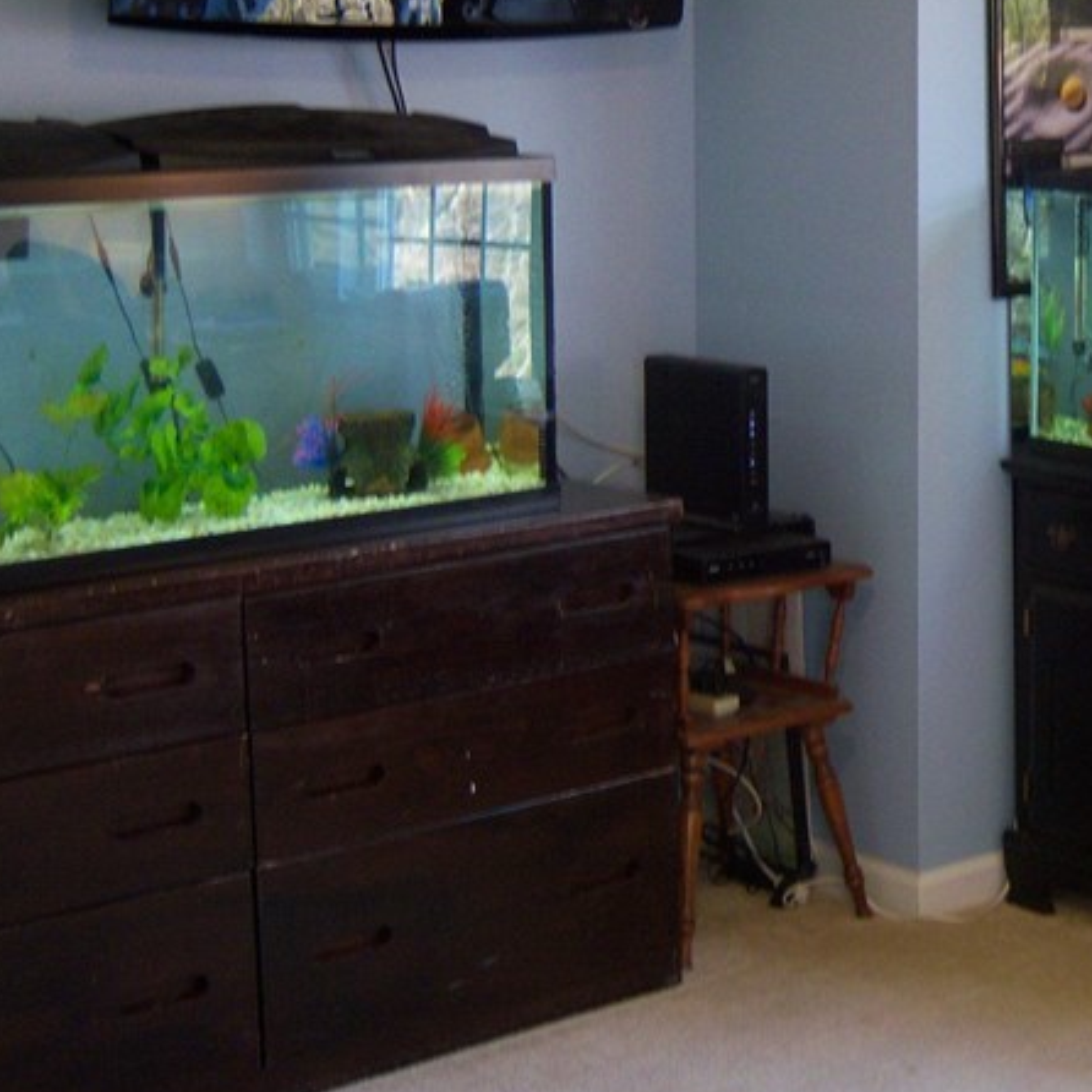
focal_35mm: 73
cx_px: 1041
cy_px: 296
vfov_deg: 23.5
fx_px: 2605
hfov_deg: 22.9
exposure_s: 1/20
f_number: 2.8
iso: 160
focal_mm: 7.5
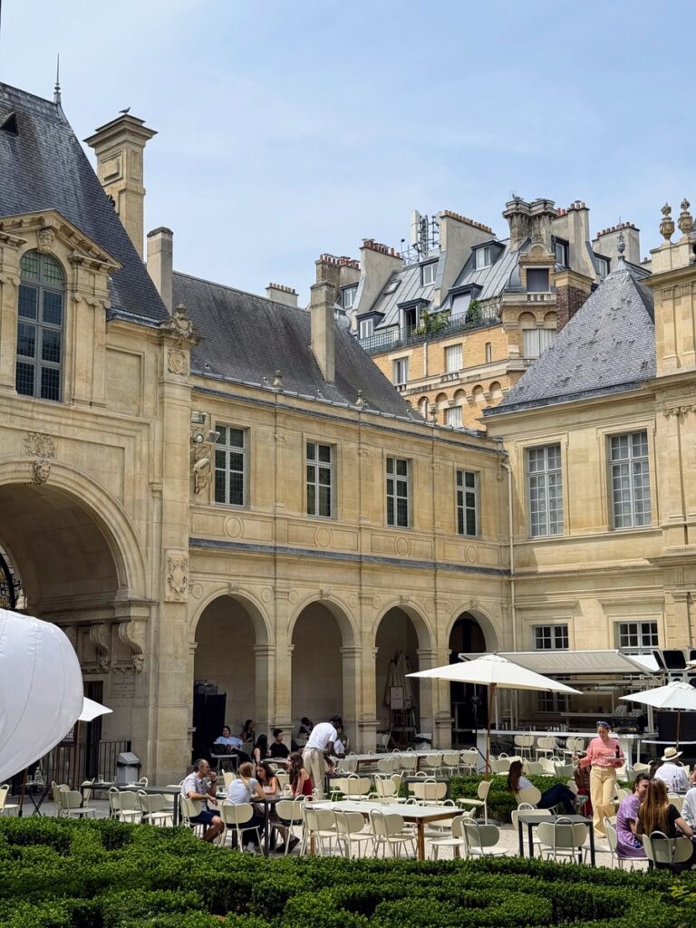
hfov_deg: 30.3
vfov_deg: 39.7
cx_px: 348
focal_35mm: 48
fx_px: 1287
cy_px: 464
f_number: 1.78
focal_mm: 6.76
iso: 64
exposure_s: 1/6536
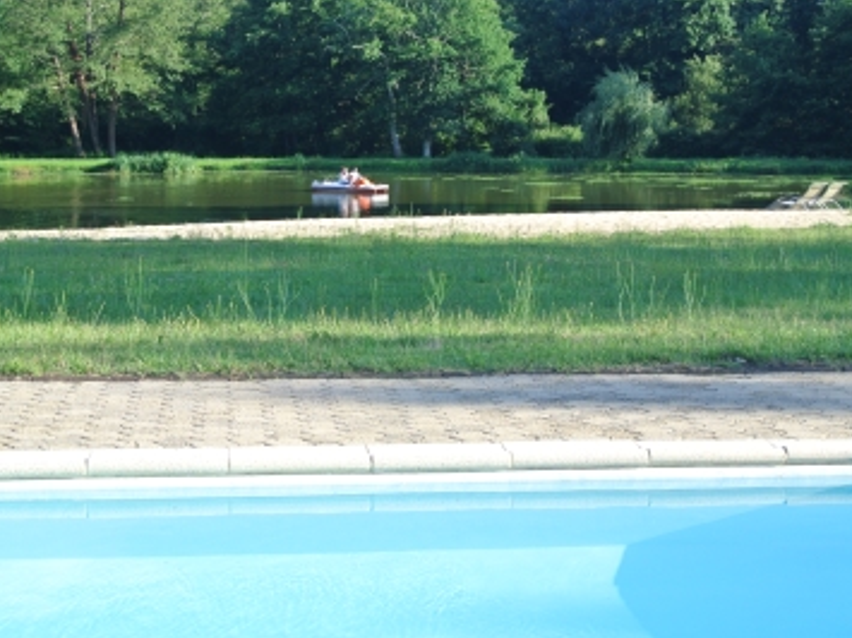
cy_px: 319
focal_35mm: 88
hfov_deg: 22.3
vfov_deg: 16.8
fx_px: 2165
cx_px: 384
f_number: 5.6
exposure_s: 1/160
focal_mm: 30
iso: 100
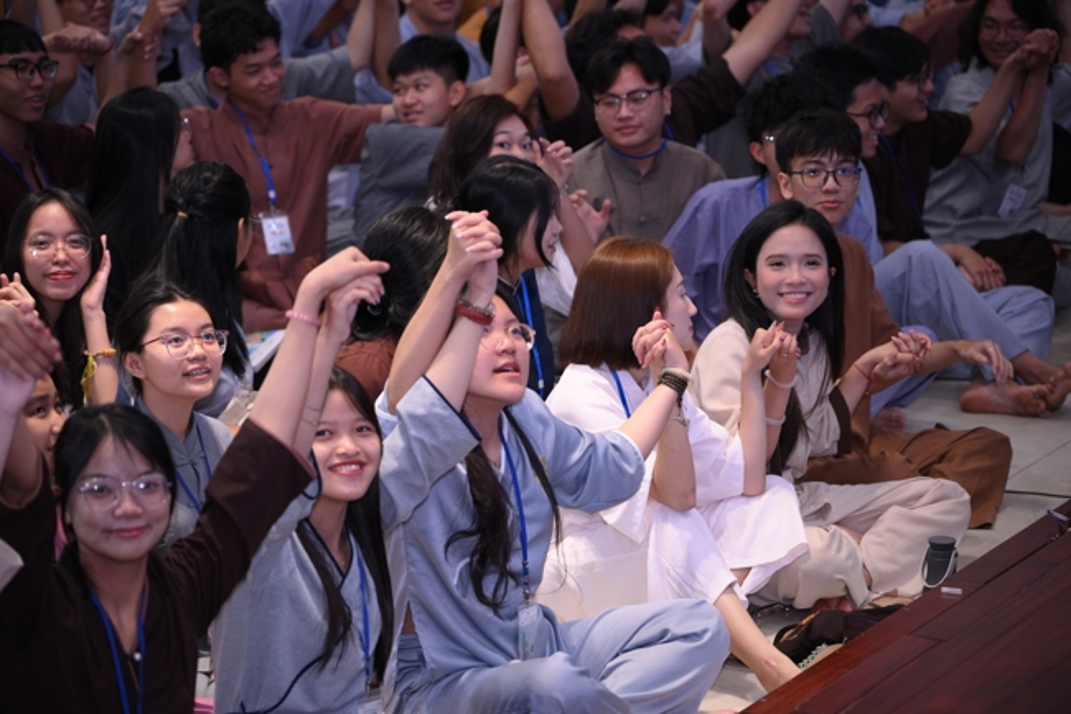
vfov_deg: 11.4
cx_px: 536
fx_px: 3569
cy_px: 357
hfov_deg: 17.1
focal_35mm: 120
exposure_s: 1/200
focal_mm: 120
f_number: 4
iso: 2000
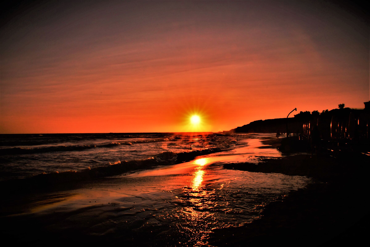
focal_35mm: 27
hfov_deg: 67.4
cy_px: 124
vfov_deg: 47.9
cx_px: 185
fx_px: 277
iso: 100
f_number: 22
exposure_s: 1/200
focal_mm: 18
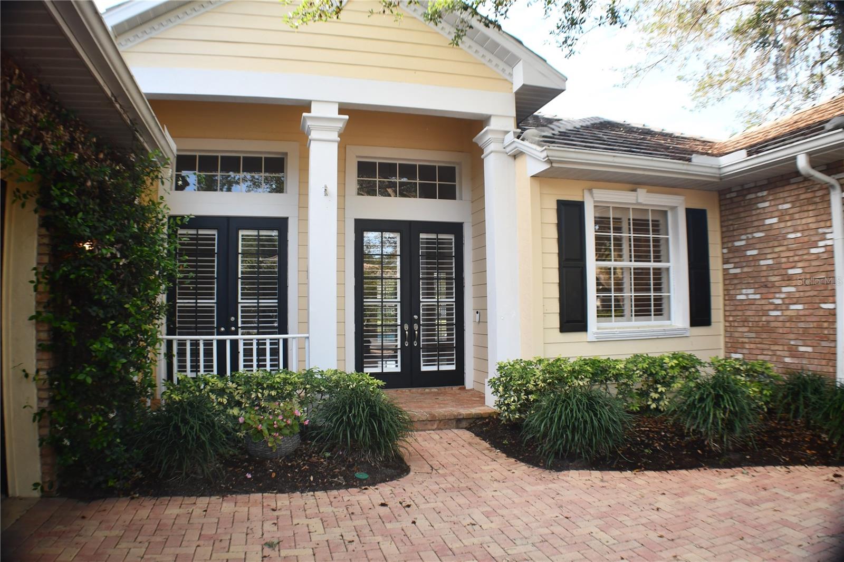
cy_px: 281
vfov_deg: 43.6
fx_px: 703
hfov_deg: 61.9
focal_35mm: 30
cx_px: 422
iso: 400
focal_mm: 20
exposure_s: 1/250
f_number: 4
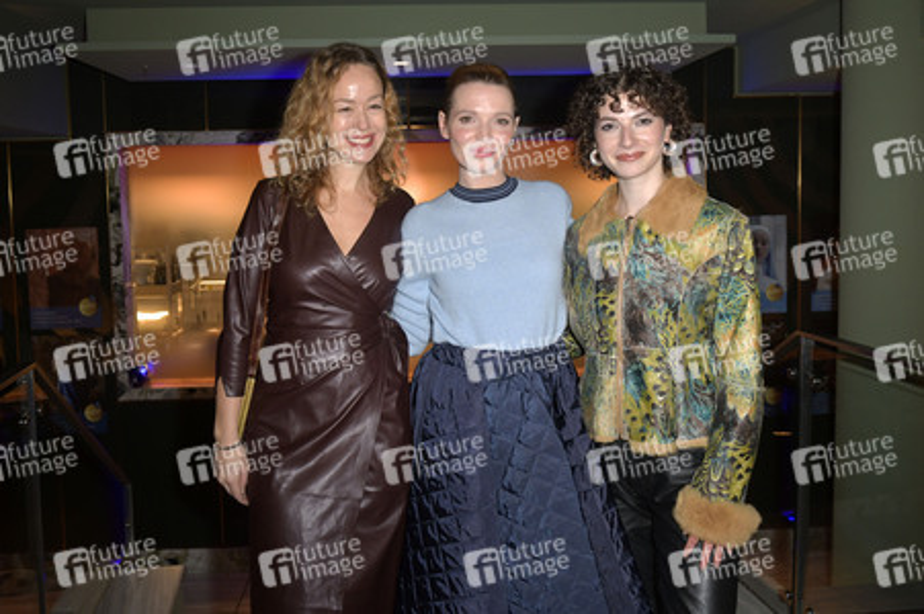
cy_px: 307
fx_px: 718
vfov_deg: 46.3
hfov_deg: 65.5
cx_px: 462
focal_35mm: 28
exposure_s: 1/250
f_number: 5
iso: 1000
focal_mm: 28
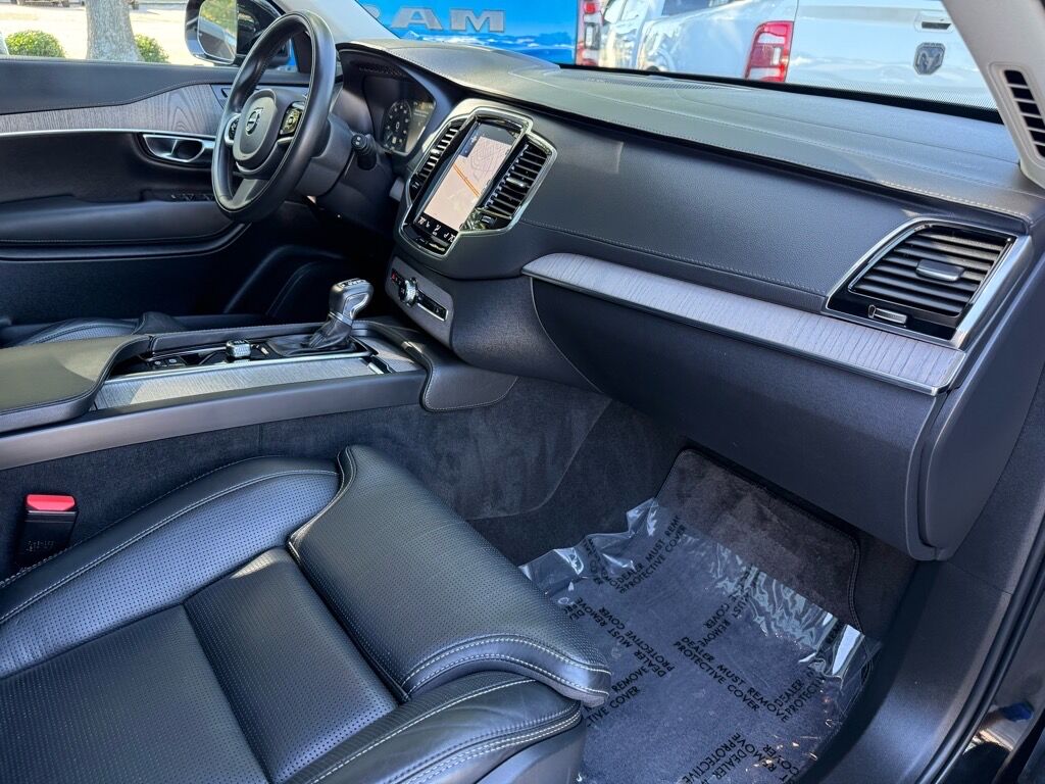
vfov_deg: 56.8
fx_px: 725
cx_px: 522
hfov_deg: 71.6
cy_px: 392
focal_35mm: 24
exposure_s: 1/97
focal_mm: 6.76
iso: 200
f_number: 1.78
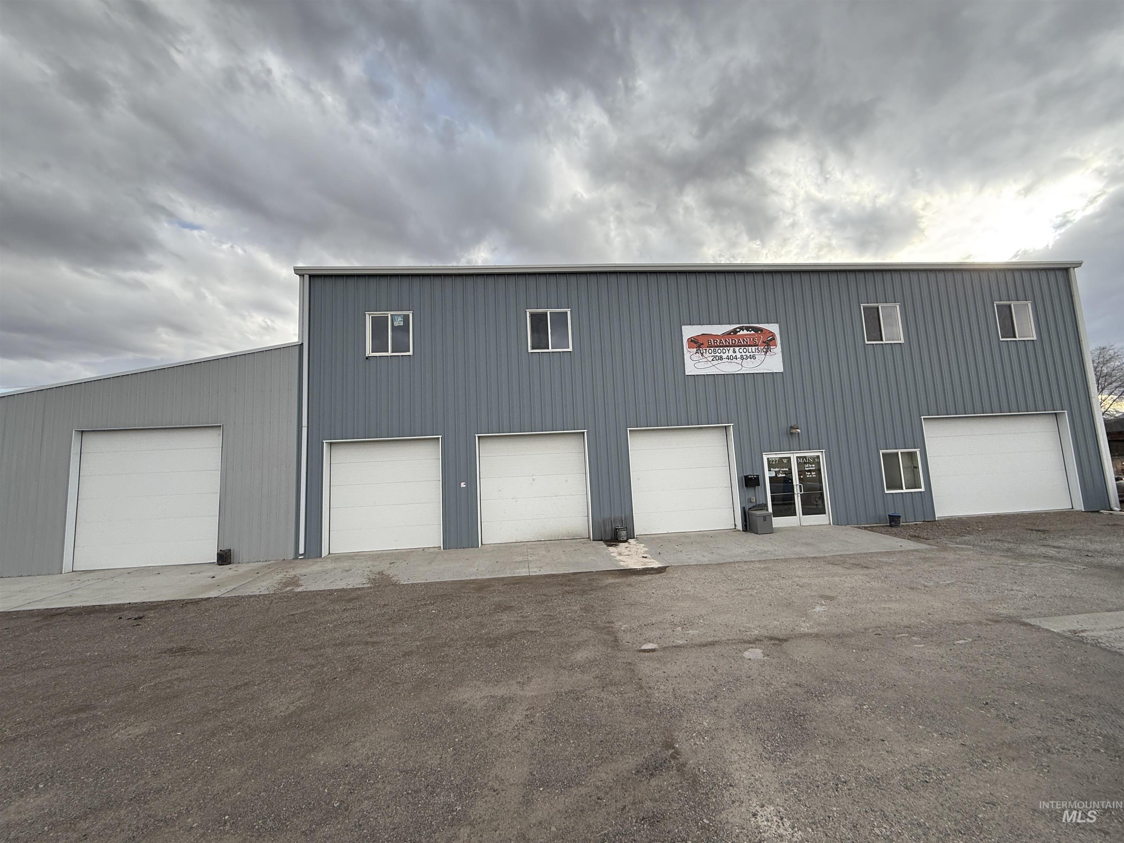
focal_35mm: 14
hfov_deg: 102.1
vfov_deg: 85.7
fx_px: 455
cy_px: 422
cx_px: 562
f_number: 2.2
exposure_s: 1/514
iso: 64
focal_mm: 2.22
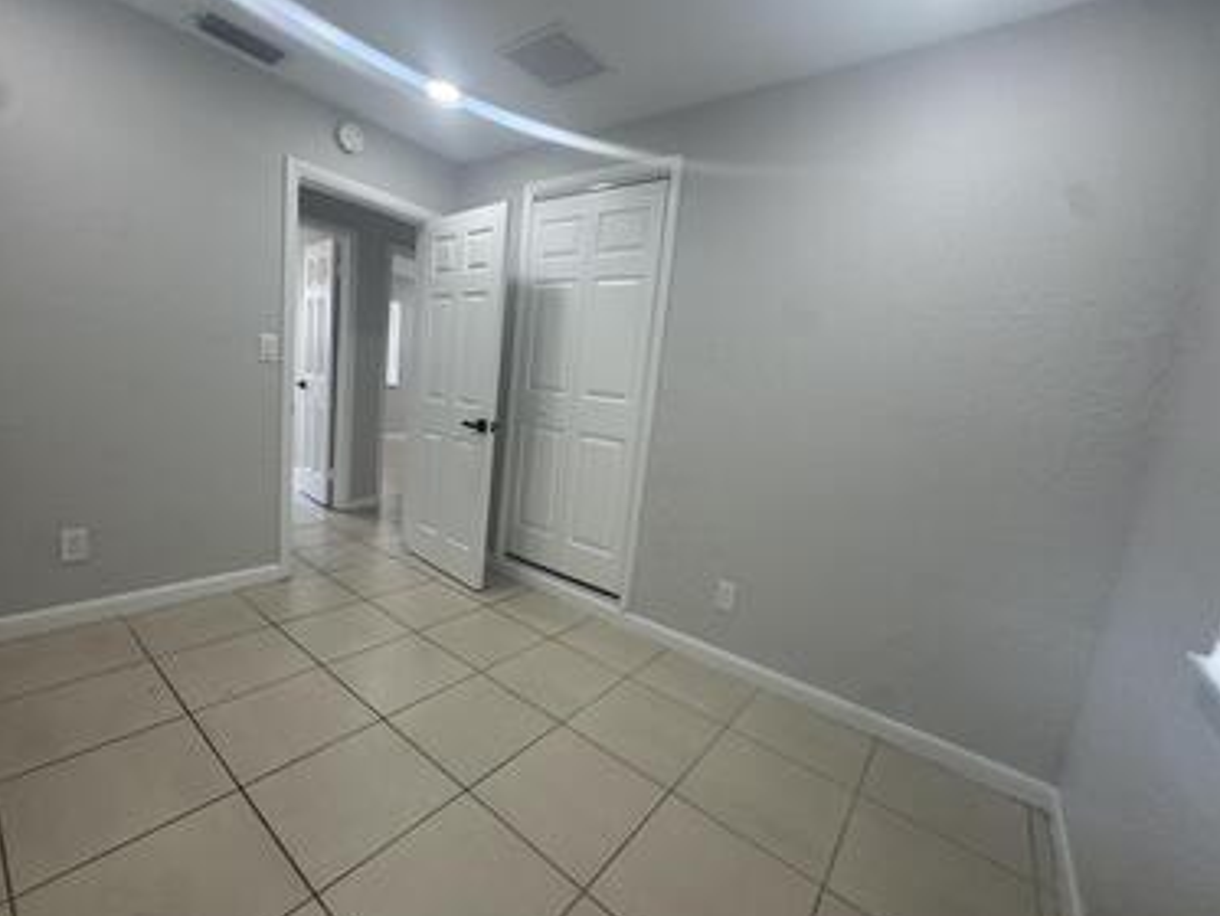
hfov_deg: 98.0
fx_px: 529
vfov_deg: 81.8
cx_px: 572
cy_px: 461
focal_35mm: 15
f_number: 2.2
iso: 125
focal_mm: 2.22
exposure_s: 1/120
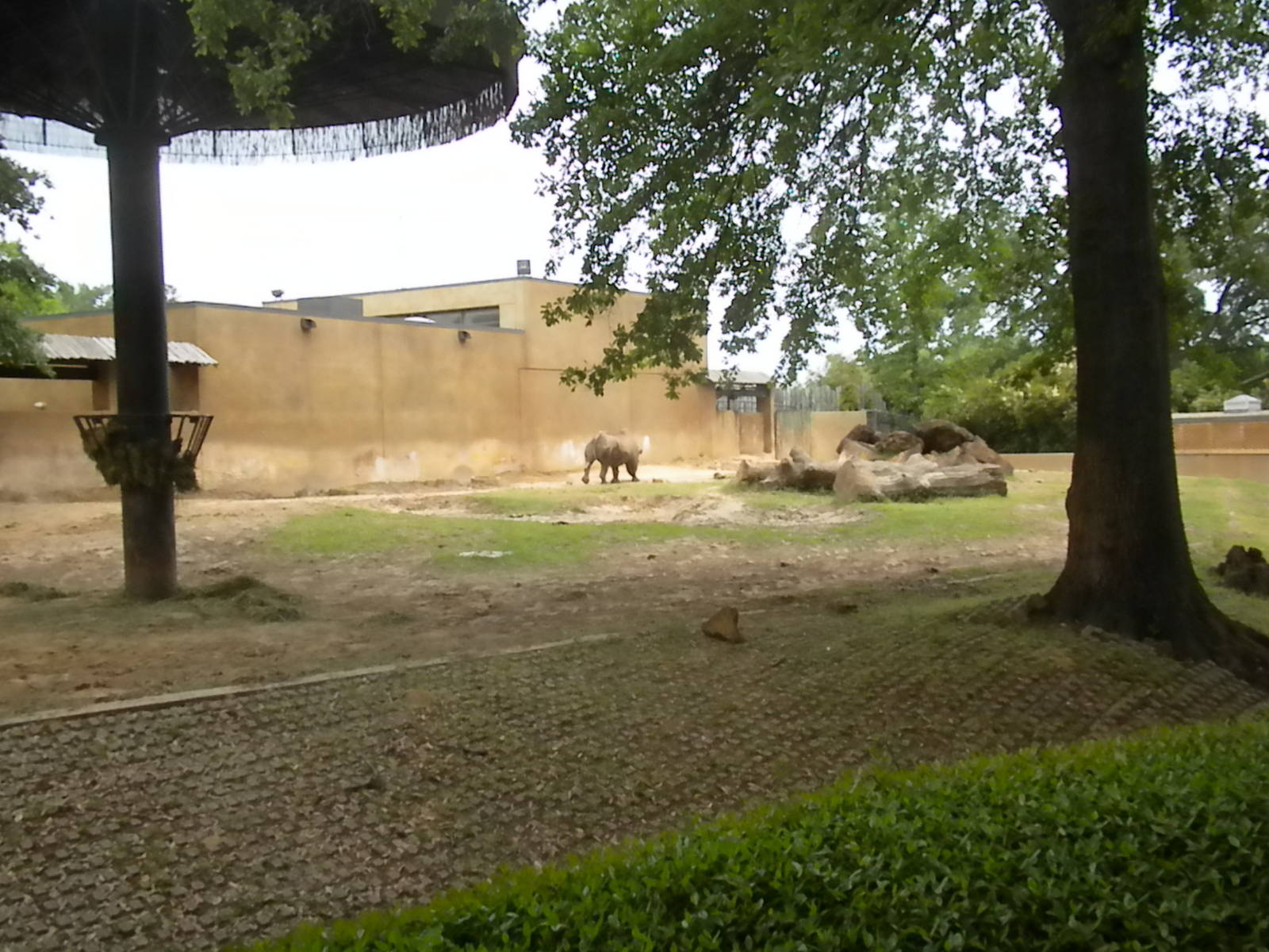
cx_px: 634
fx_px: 1356
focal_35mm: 37
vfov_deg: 38.7
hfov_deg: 50.1
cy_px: 476
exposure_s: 1/202
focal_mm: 6.6
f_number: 10
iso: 640
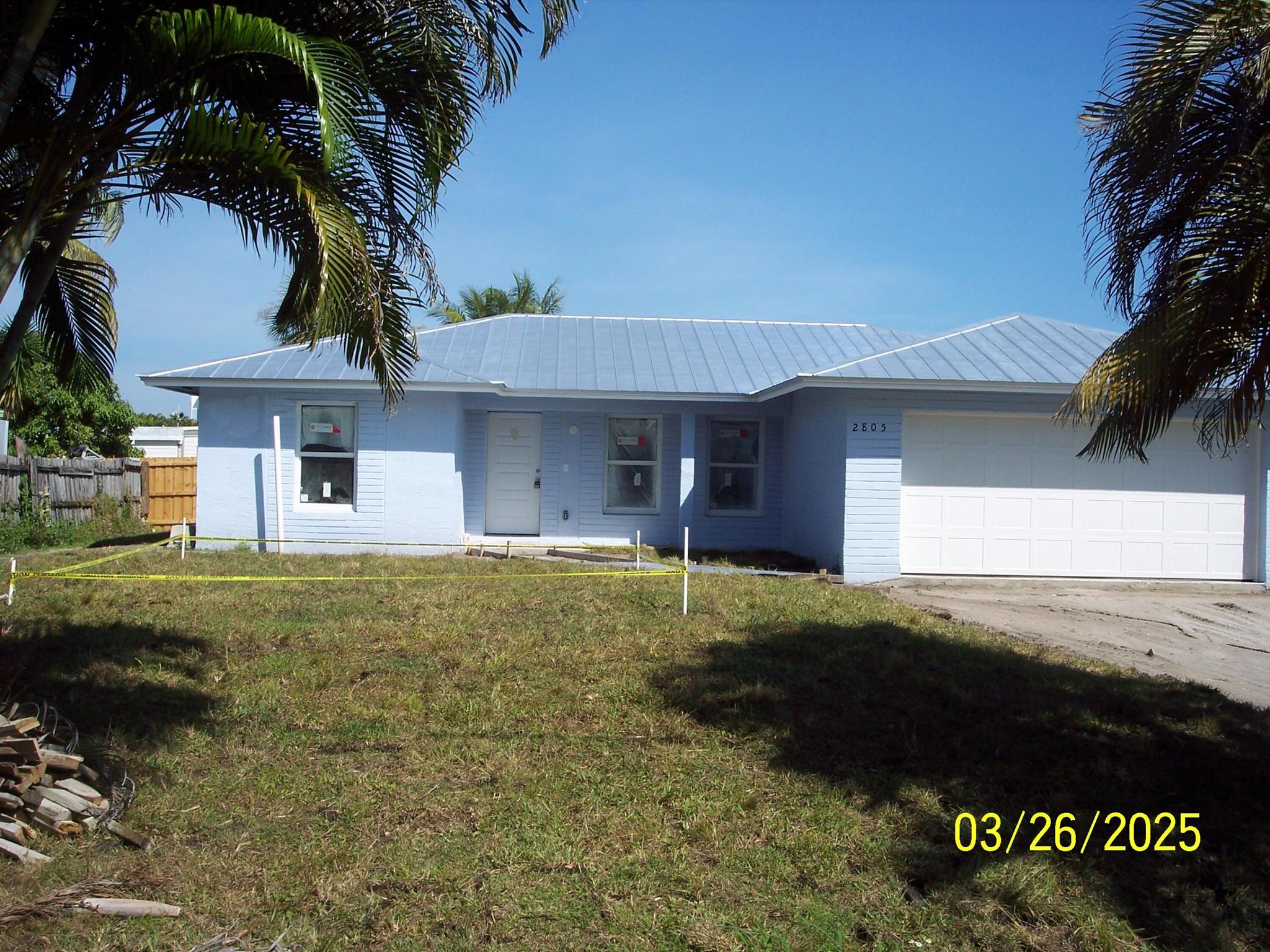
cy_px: 476
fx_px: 1431
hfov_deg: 47.9
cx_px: 635
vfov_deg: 36.8
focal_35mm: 39
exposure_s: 1/500
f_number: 3.4
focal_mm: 8
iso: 100
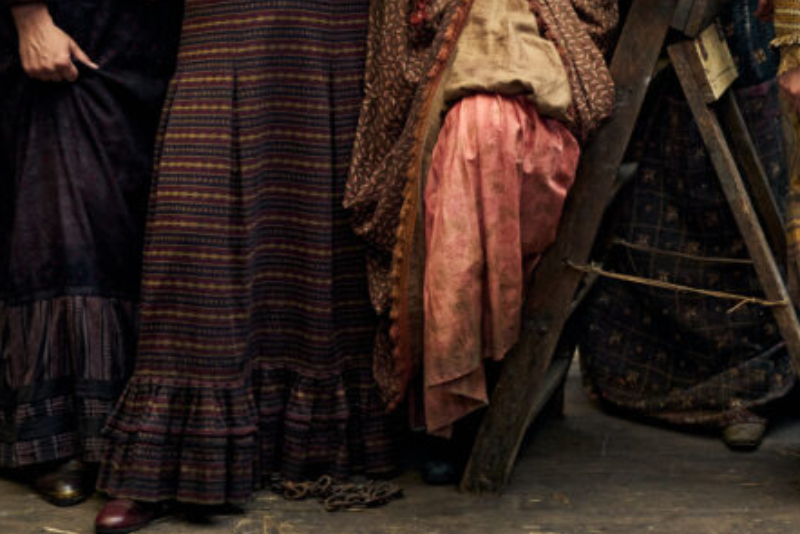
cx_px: 632
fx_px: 1800
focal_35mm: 81
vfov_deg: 16.4
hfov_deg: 24.7
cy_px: -37
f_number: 2.2
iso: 1600
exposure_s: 1/160
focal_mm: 35
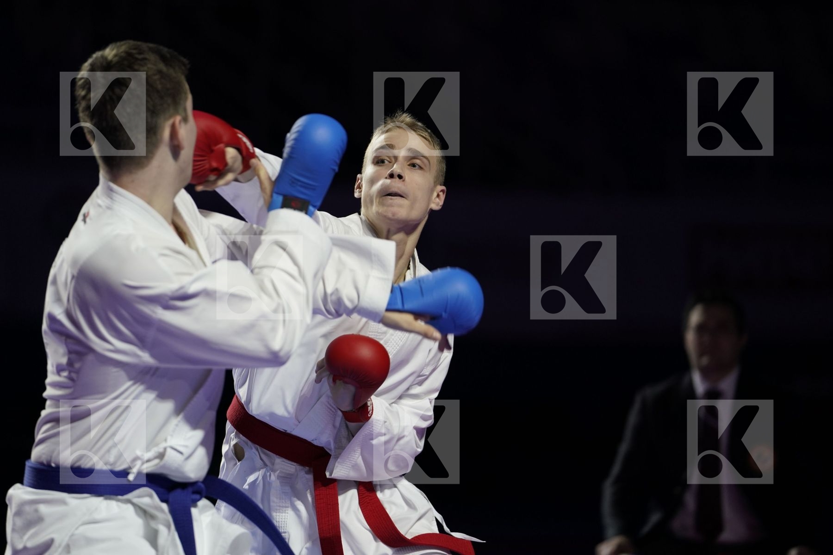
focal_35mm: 189
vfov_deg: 7.3
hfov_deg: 10.9
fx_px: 4373
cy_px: 278
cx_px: 416
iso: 1250
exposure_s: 1/1000
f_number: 2.8
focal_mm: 189
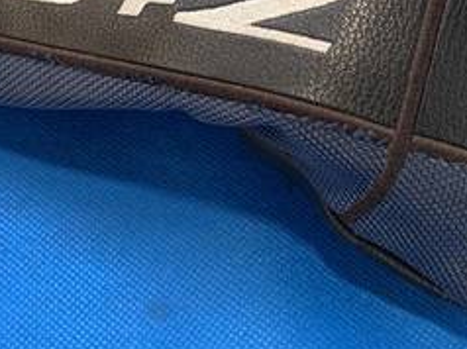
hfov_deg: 27.8
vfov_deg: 20.4
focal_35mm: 70
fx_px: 943
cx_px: 198
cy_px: 14
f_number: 1.8
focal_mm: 4.25
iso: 160
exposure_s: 1/60
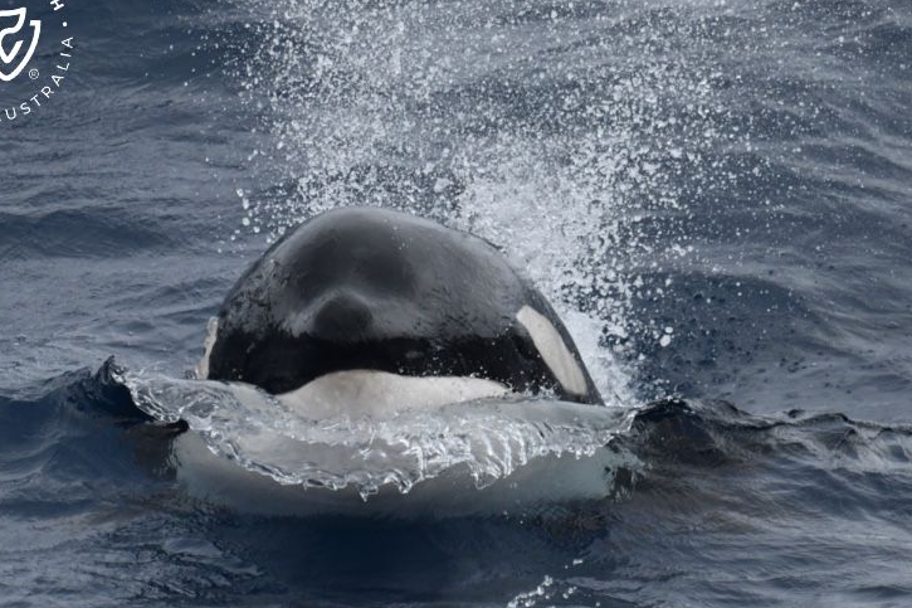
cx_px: 411
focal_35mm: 353
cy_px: 291
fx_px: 8940
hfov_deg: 5.8
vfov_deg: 3.9
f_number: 5.6
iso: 1600
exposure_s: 1/8000
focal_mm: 320
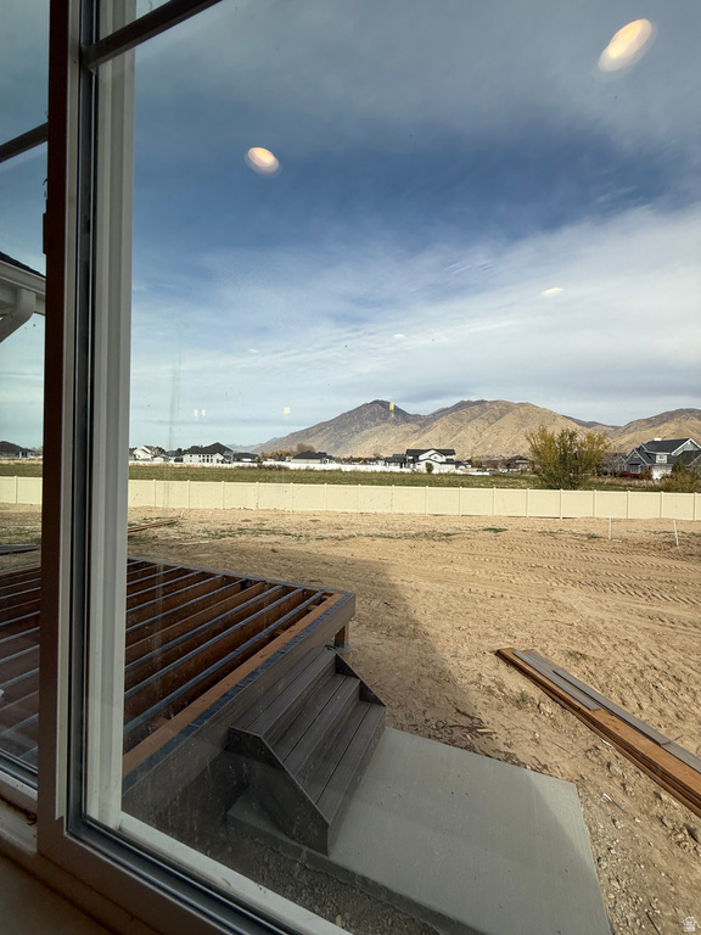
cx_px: 350
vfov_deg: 102.1
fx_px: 378
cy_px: 468
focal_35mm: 14
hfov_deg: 85.7
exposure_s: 1/1961
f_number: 2.2
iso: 50
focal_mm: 2.22
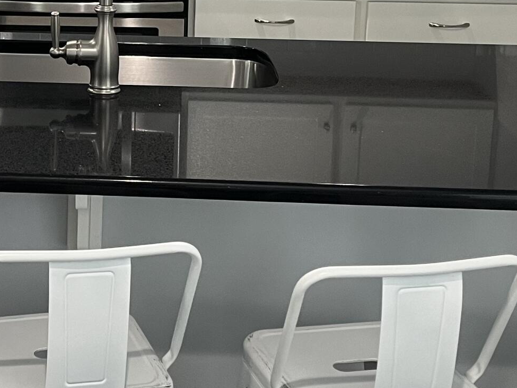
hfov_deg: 23.8
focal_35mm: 80
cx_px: 64
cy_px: 6
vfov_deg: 18.0
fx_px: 1195
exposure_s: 1/60
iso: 80
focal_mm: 5.1
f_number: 1.6
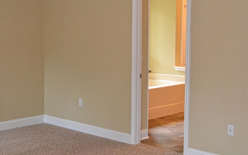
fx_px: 419
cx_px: 103
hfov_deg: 32.9
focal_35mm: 62
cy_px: 56
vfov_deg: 20.9
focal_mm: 26
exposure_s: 1/60
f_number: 4.2
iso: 1250
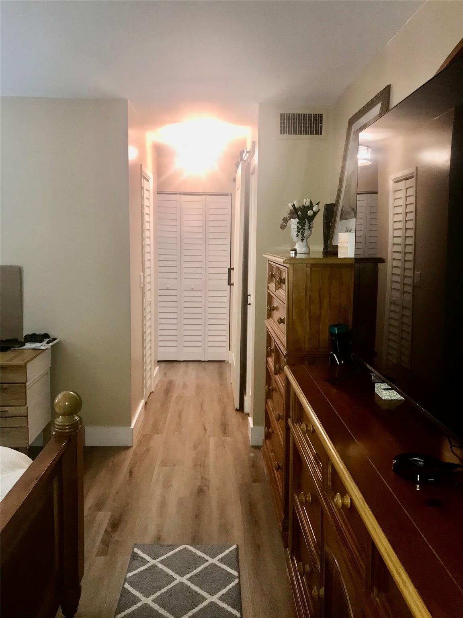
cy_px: 309
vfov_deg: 63.4
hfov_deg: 49.7
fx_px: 499
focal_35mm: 28
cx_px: 232
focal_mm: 3.99
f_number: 1.8
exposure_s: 1/30
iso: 50
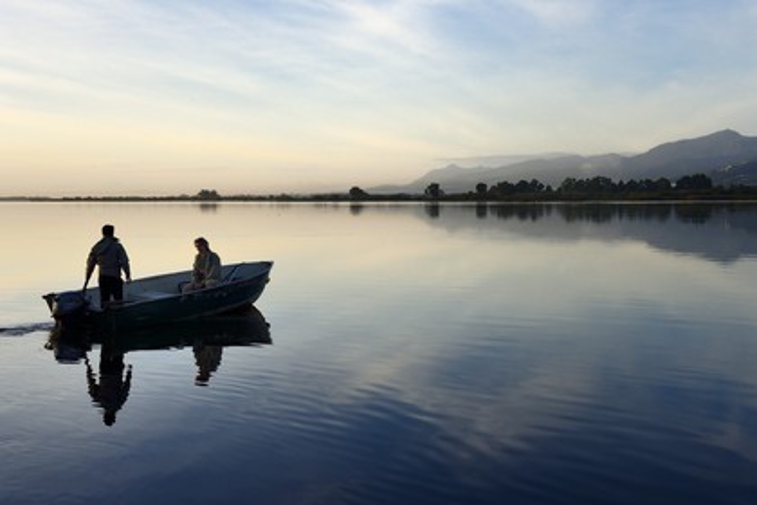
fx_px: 1051
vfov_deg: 27.0
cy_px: 252
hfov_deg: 39.6
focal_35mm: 50
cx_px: 378
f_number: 10
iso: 400
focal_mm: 50
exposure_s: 1/320
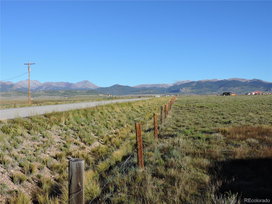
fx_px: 314
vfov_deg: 36.0
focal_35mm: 40
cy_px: 102
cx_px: 136
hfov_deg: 46.8
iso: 100
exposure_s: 1/1000
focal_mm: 7.1
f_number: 3.3
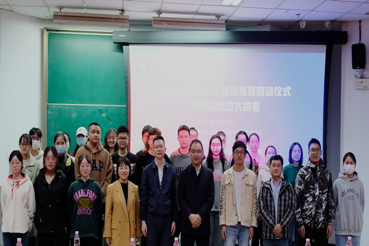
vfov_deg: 28.1
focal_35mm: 48
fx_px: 492
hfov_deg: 41.1
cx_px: 184
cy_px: 123
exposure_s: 1/30
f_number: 4.9
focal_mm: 32.3
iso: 3200
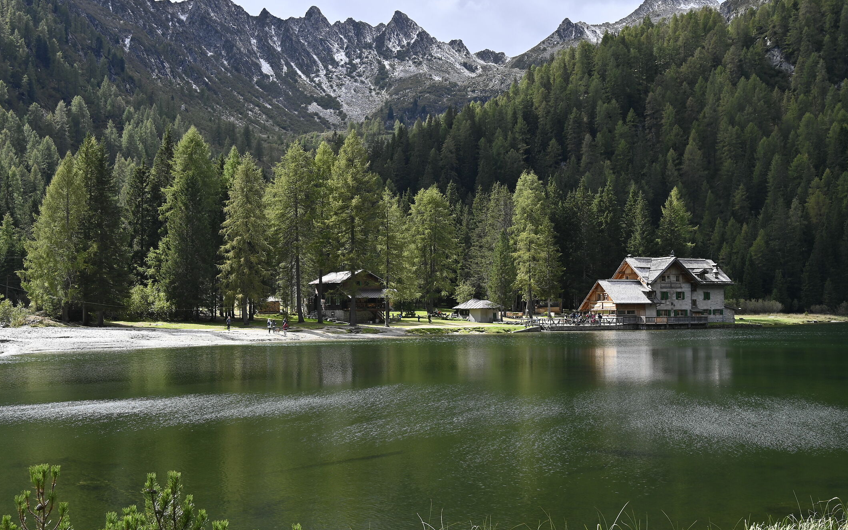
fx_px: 878
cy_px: 258
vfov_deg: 33.6
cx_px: 429
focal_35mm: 38
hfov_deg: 51.5
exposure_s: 1/200
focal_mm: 33
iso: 100
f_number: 7.1
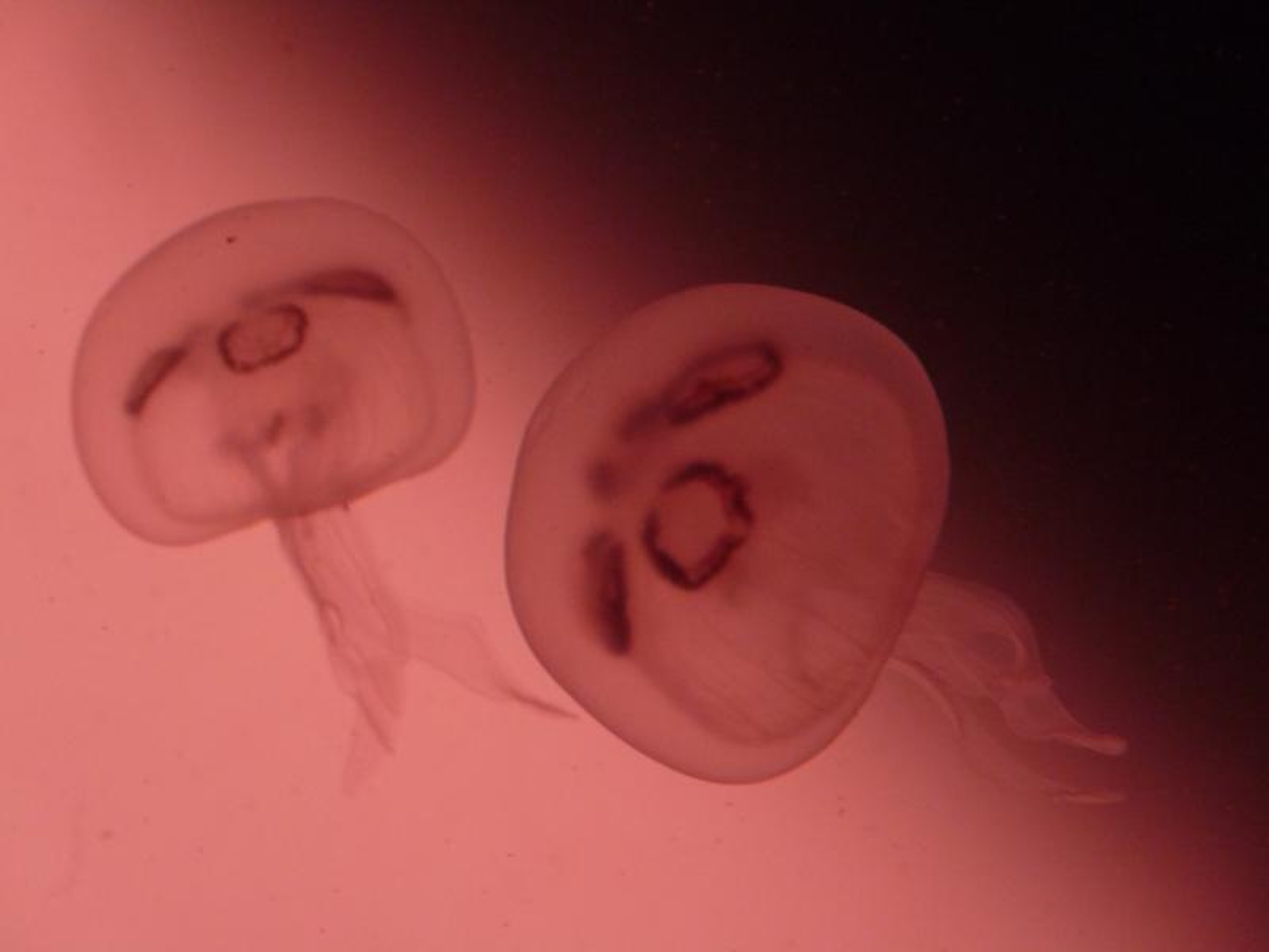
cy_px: 476
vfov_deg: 6.2
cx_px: 634
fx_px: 8798
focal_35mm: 240
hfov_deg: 8.2
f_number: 3.7
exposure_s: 1/30
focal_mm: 42.6
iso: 400
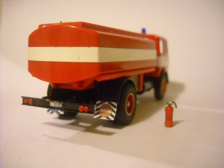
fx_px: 265
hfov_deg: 45.8
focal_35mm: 41
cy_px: 84
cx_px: 112
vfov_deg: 35.1
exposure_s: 1/17
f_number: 3.1
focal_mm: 6.72
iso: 800
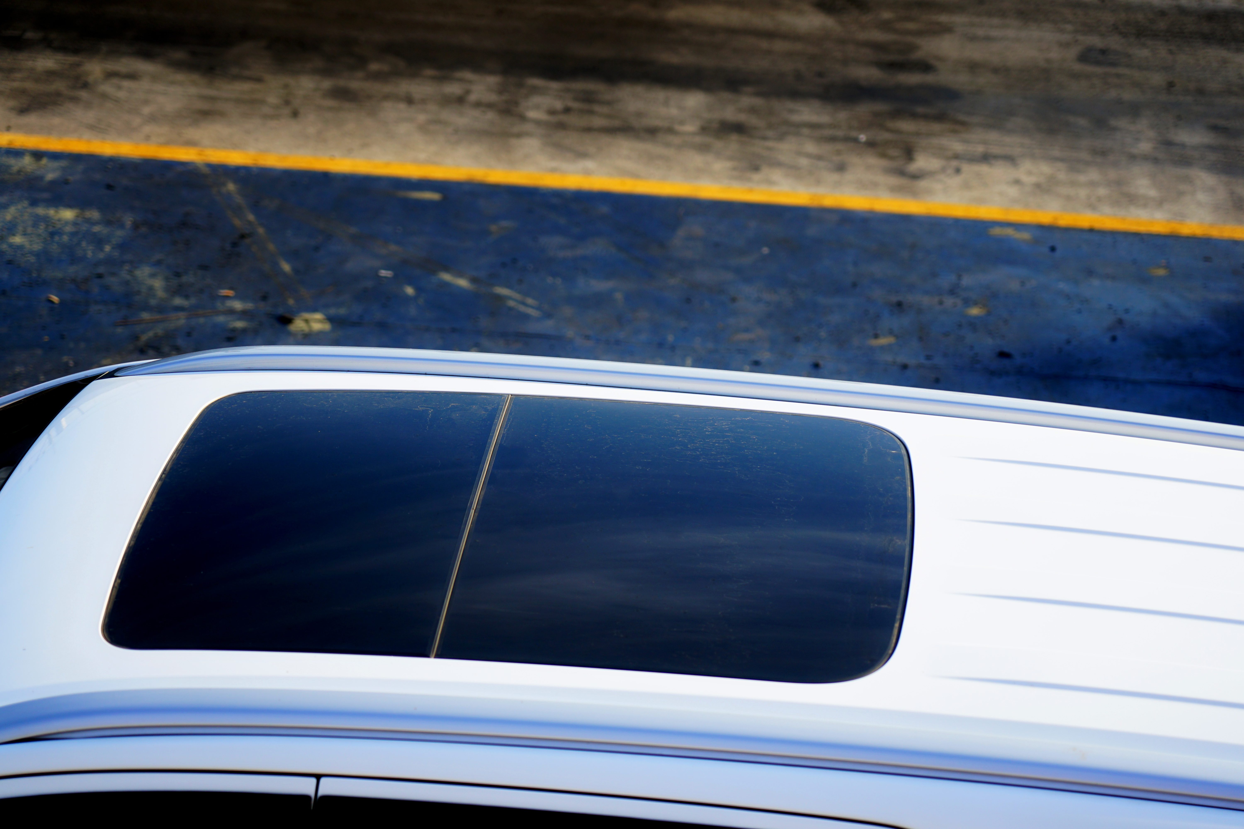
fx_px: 3628
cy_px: 414
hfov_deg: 19.5
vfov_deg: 13.0
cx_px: 622
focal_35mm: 105
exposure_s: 1/640
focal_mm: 105
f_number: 4
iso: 100
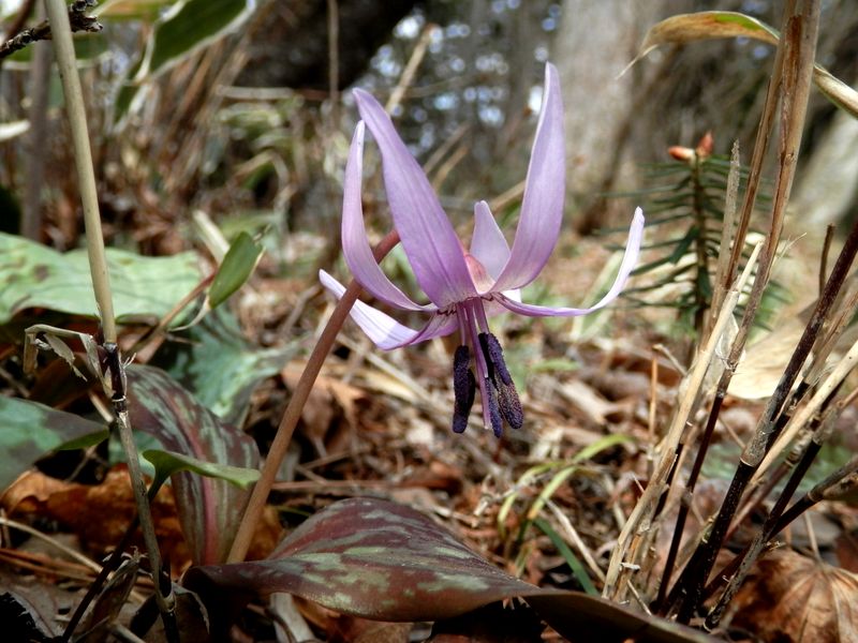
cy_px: 322
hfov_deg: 50.1
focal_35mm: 37
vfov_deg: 38.7
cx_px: 429
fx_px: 917
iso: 80
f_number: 3.6
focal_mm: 6.6
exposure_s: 1/250
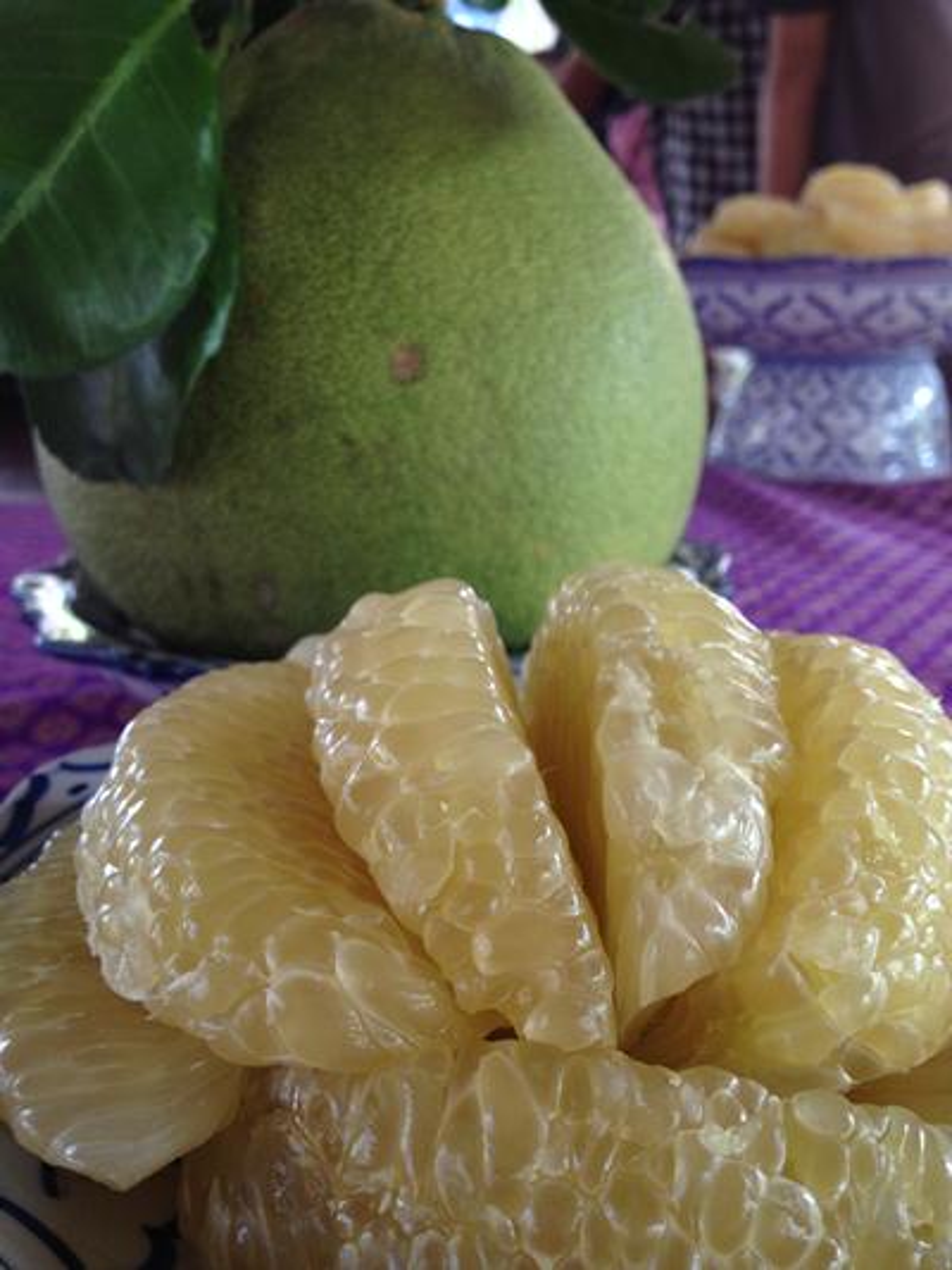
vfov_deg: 52.6
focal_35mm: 35
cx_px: 476
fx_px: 1283
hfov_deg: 40.7
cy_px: 635
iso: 50
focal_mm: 4.28
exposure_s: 1/24
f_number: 2.4
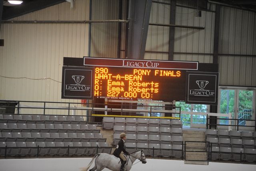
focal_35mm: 200
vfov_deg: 6.9
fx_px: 1421
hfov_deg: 10.3
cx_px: 128
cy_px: 86
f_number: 2.8
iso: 6400
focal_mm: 200
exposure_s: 1/400
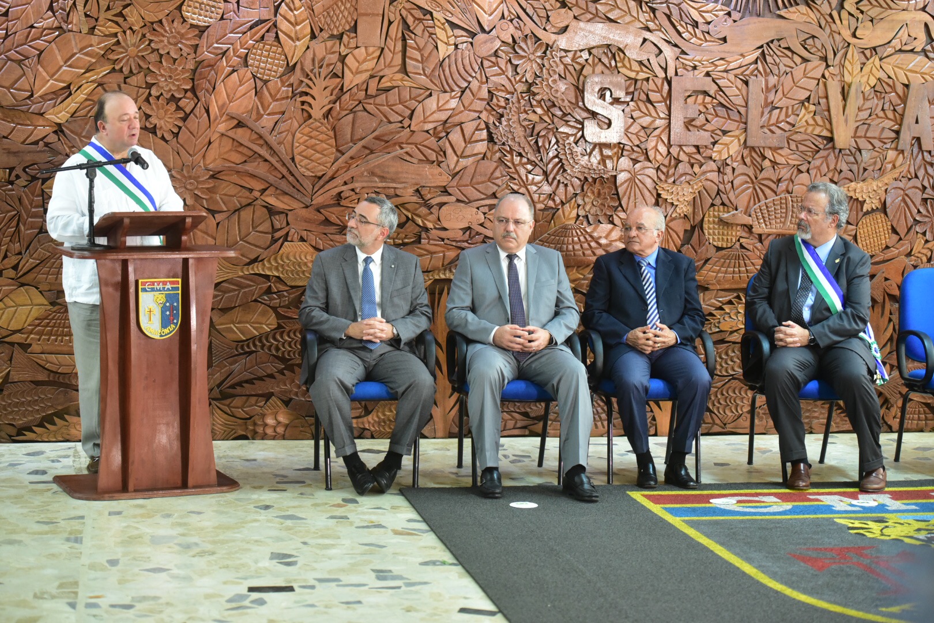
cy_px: 312
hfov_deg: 28.8
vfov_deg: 19.5
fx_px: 1816
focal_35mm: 70
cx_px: 467
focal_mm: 70
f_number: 3.2
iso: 4500
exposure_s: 1/80
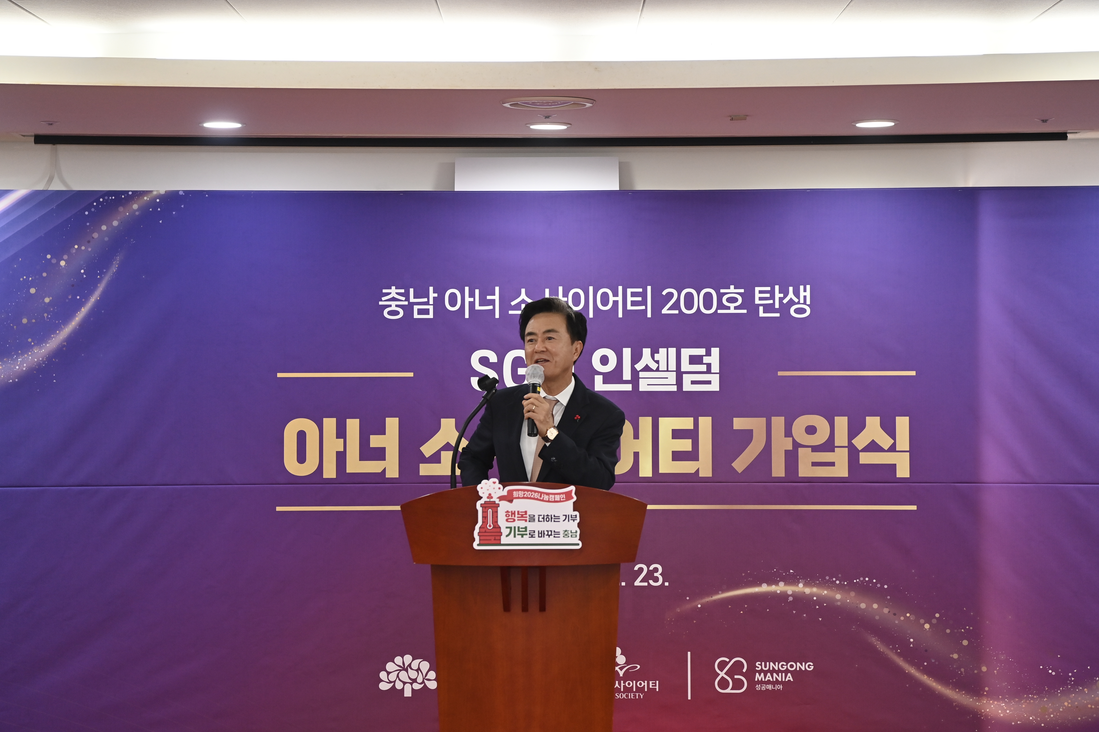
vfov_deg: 19.5
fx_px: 2137
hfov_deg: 28.8
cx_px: 550
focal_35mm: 70
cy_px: 366
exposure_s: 1/250
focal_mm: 70
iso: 1600
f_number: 4.5
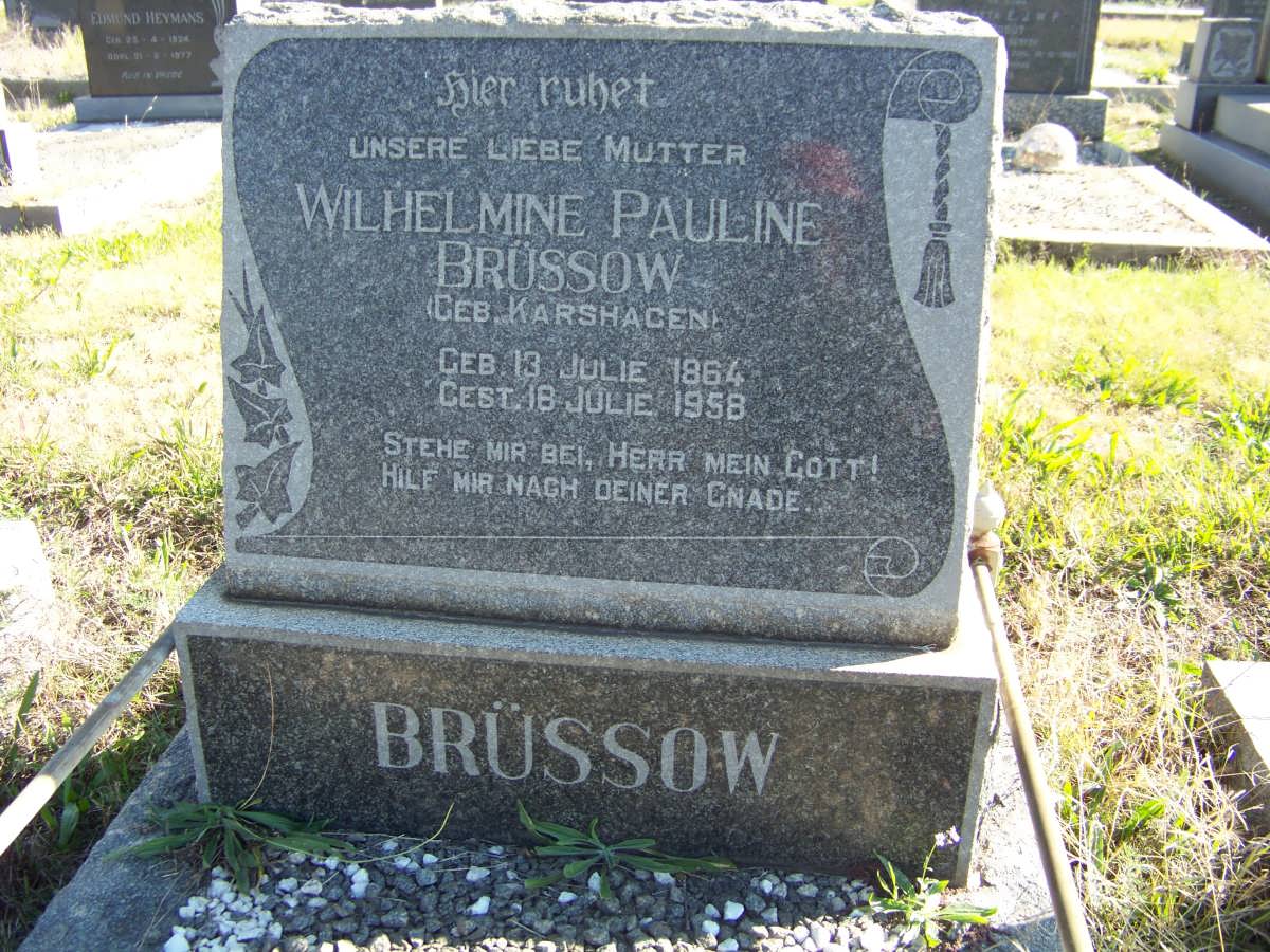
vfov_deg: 39.7
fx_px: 1321
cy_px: 476
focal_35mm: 36
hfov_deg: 51.4
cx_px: 635
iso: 64
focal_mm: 5.85
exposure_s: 1/160
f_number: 2.8
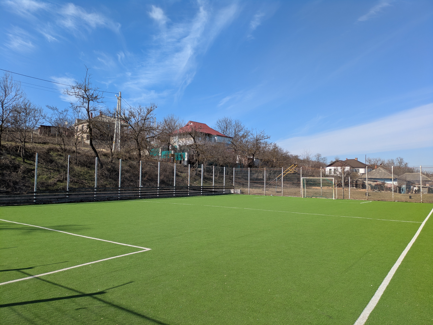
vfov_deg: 54.9
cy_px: 162
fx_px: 313
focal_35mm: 25
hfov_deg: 69.4
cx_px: 216
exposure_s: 1/1821
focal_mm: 5.43
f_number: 1.89
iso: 48
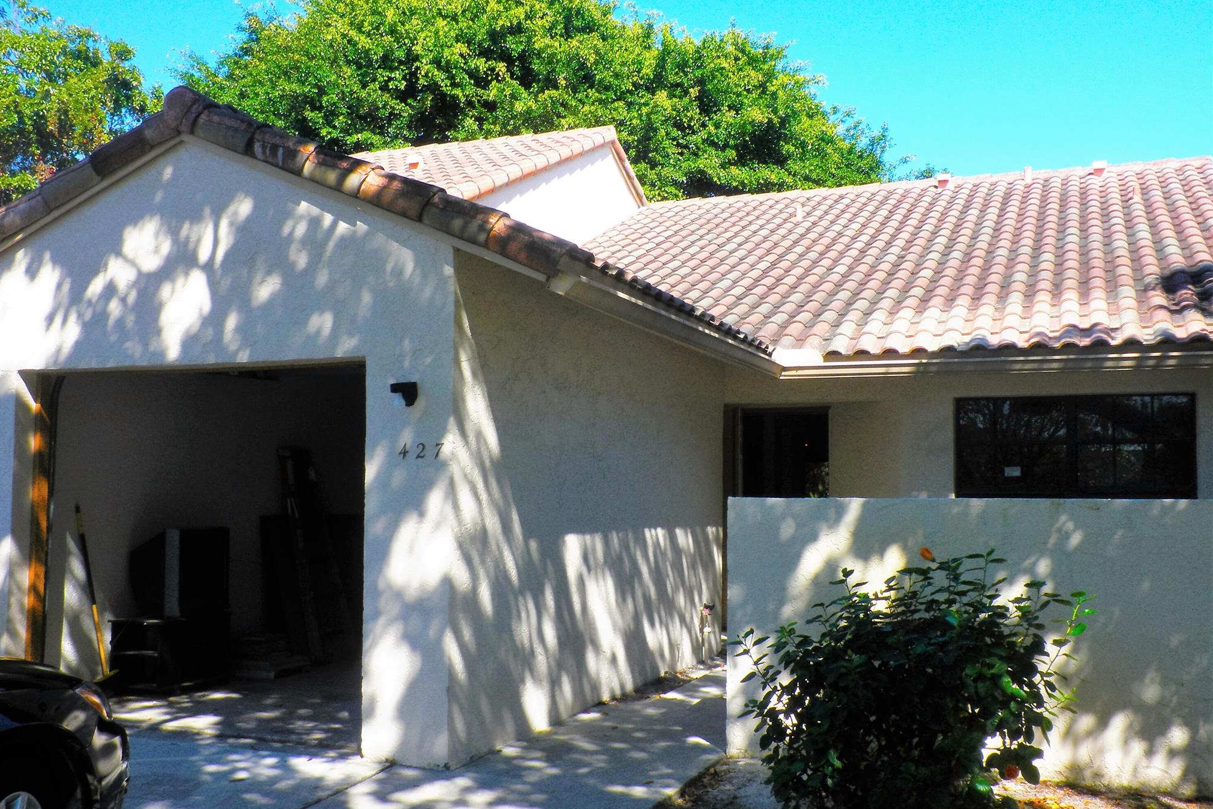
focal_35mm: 38
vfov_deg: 35.0
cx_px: 598
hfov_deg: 50.7
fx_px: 1280
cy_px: 413
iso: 64
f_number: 5.6
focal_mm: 6.3
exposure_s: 1/160
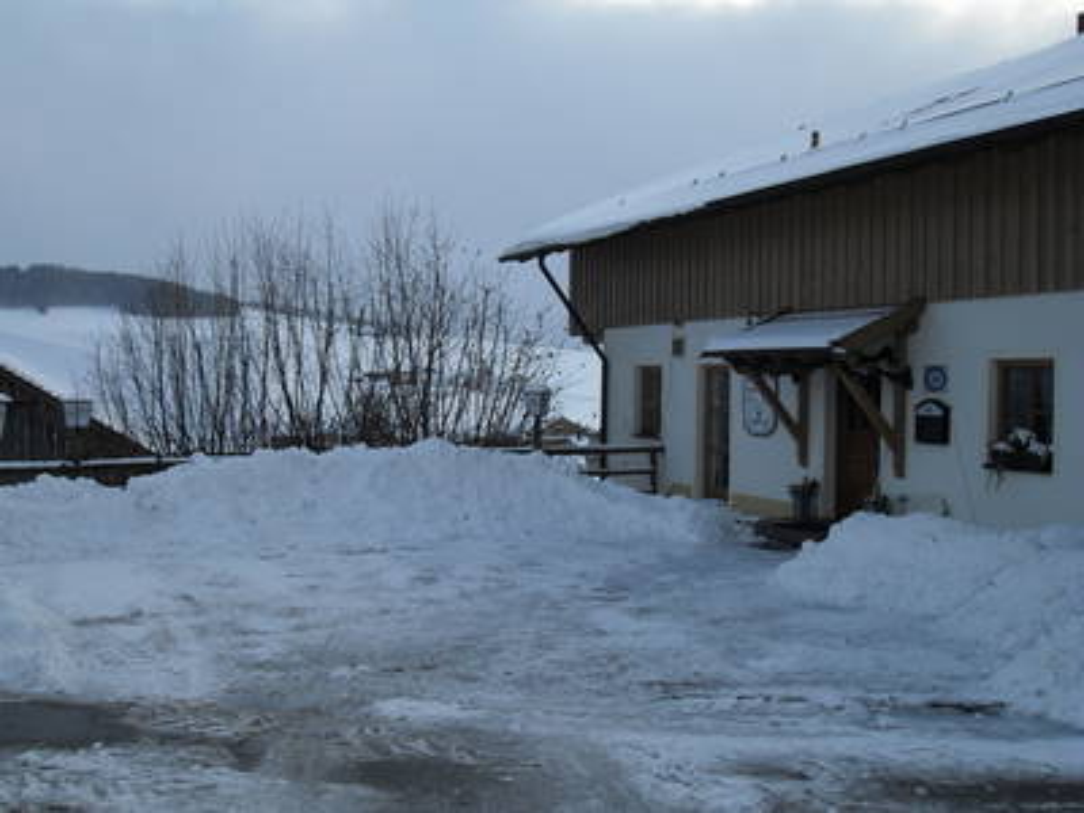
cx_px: 542
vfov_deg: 36.0
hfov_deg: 46.8
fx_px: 1253
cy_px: 406
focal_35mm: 40
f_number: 10
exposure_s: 1/90
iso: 100
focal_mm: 7
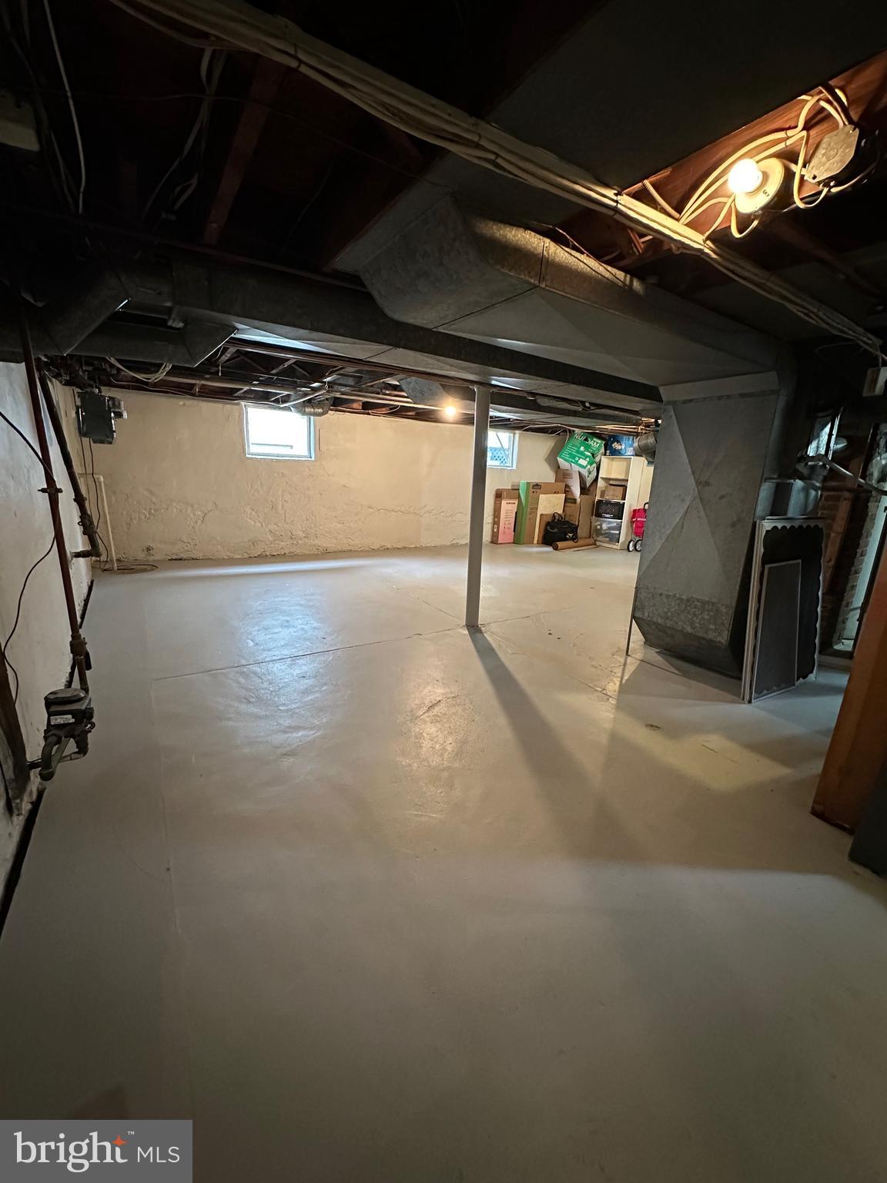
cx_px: 444
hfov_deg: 85.7
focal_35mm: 14
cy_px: 592
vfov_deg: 102.1
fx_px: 478
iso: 1000
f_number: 2.2
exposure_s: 1/60
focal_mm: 2.22
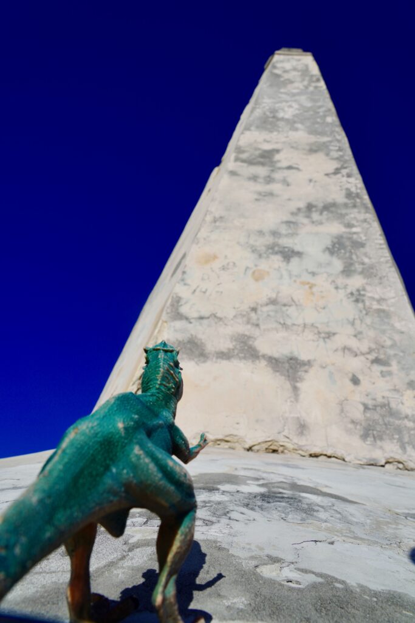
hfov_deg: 53.1
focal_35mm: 24
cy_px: 312
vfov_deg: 73.7
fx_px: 415
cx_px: 208
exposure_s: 1/400
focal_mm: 24
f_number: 10
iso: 100
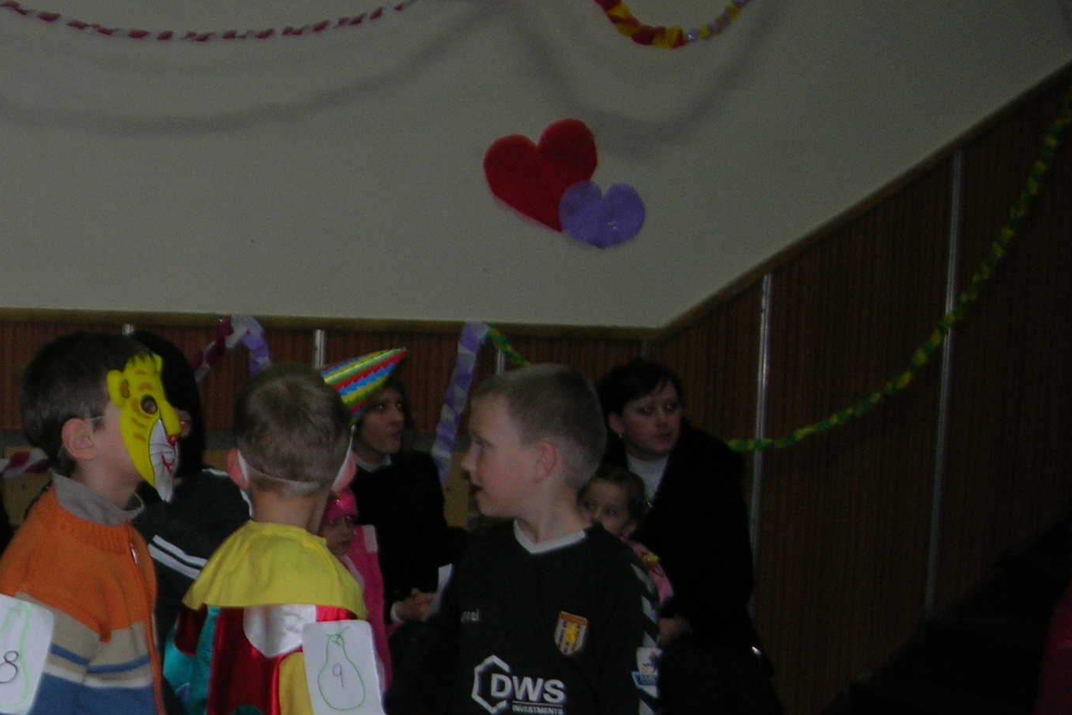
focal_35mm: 75
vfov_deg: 17.9
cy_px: 658
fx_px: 2233
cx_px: 71
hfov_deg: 26.0
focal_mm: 7.8
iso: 64
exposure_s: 1/60.1
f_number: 2.8
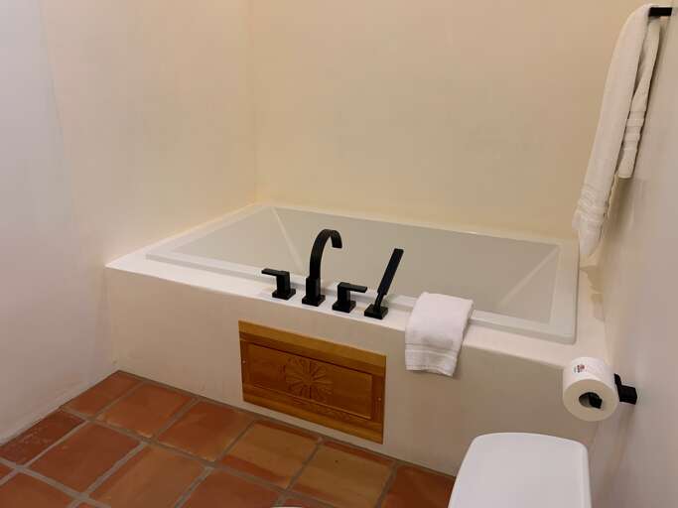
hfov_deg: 67.3
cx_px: 339
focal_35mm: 26
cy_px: 254
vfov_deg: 53.0
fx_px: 509
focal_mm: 4.25
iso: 64
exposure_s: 1/60
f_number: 1.8
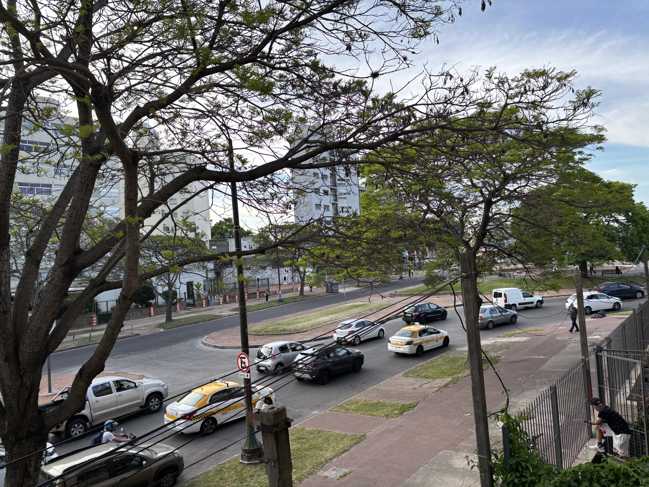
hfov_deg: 67.3
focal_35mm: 26
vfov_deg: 53.1
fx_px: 487
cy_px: 244
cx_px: 324
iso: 50
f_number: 1.6
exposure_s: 1/811
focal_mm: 5.96
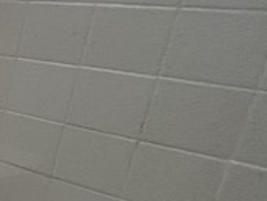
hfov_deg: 16.4
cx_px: -339
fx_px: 471
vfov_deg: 23.9
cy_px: 143
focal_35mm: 61
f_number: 1.8
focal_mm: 1.57
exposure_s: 1/120
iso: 200
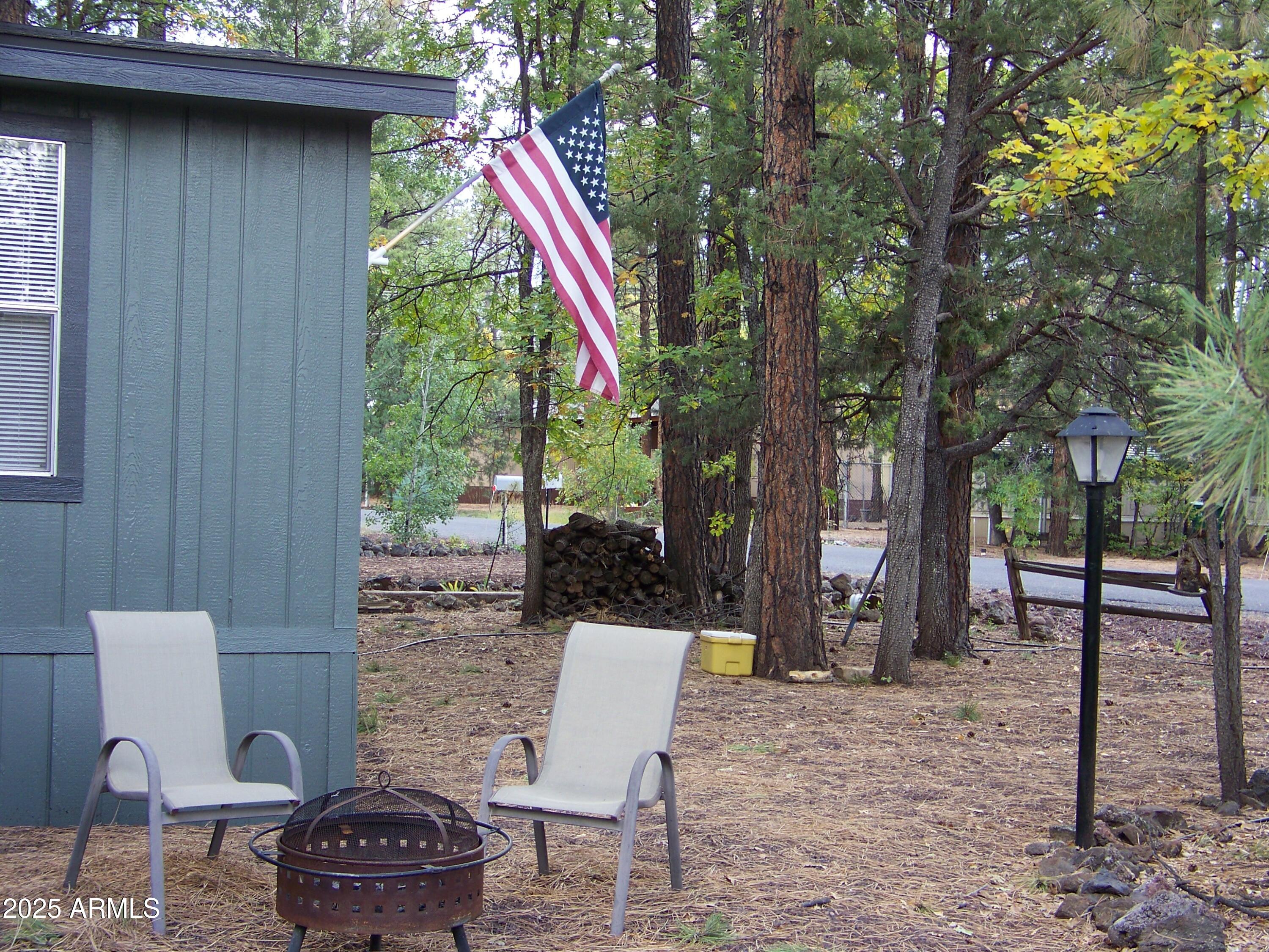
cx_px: 634
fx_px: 2016
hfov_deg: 34.9
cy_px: 476
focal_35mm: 55
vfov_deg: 26.6
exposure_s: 1/30
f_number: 3.2
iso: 64
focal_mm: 9.36
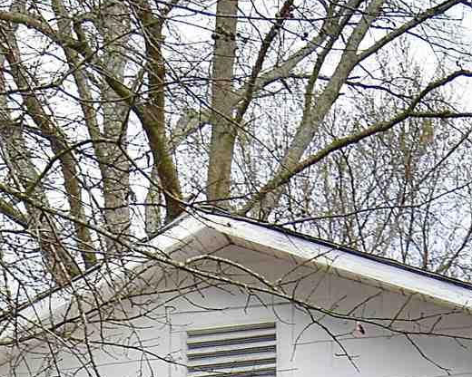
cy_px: 773
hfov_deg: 14.4
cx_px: 347
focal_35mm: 133
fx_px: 1858
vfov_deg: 10.6
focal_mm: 16
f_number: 8
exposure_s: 1/250
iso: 360
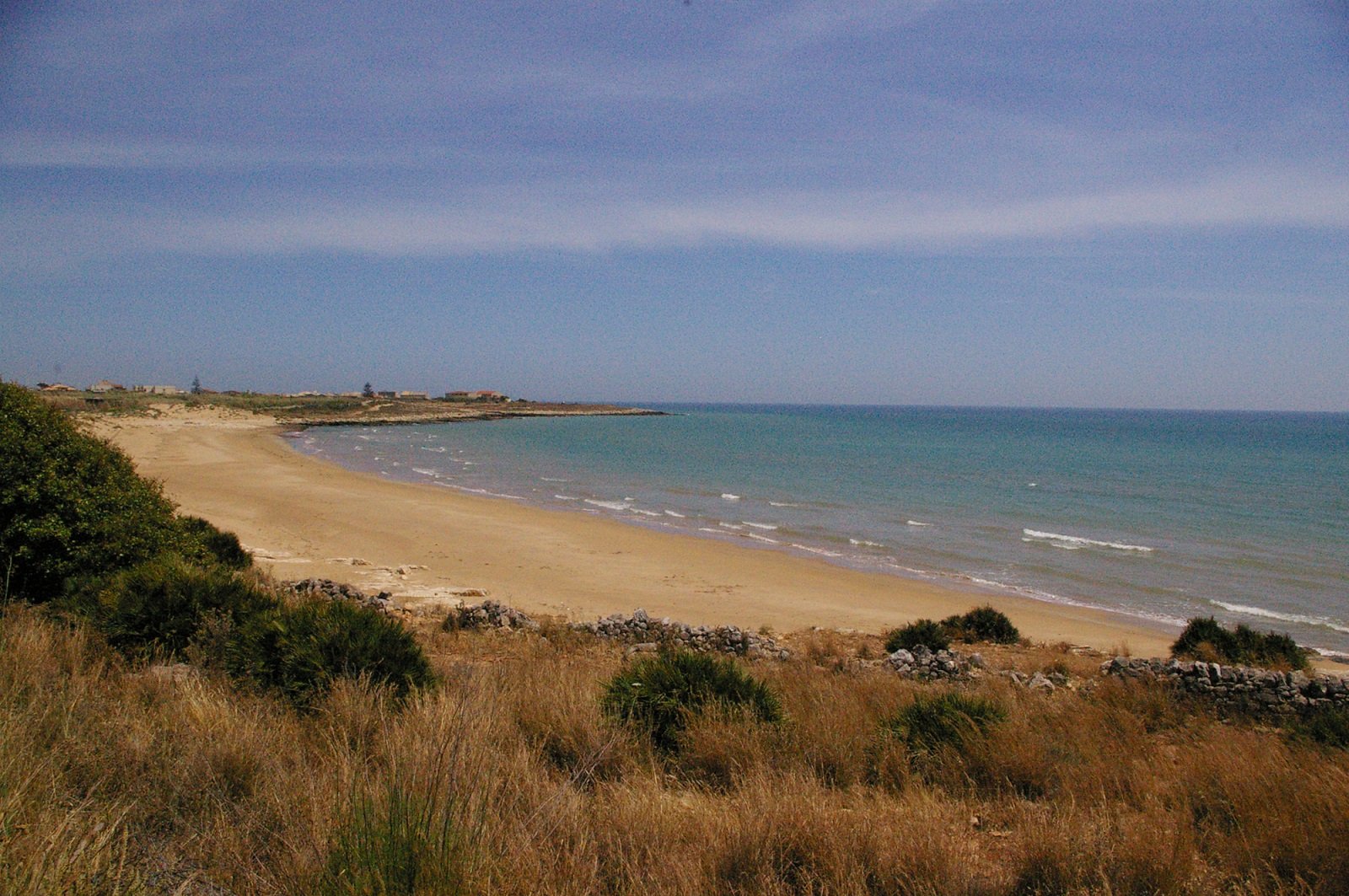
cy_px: 448
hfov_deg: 67.4
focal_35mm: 27
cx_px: 674
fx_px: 1011
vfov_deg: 47.8
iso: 3200
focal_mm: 18
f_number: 16
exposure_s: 1/4000
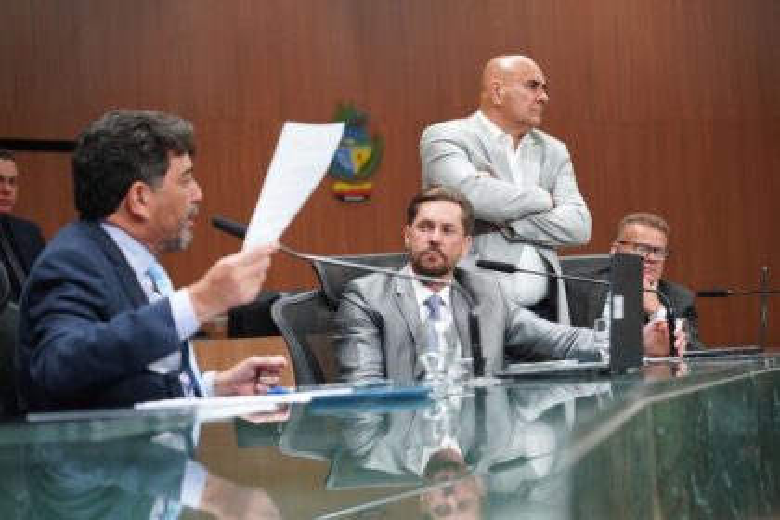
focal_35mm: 82
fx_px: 1777
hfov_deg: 24.8
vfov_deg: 16.7
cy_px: 260
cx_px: 390
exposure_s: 1/160
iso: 1250
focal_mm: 82
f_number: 4
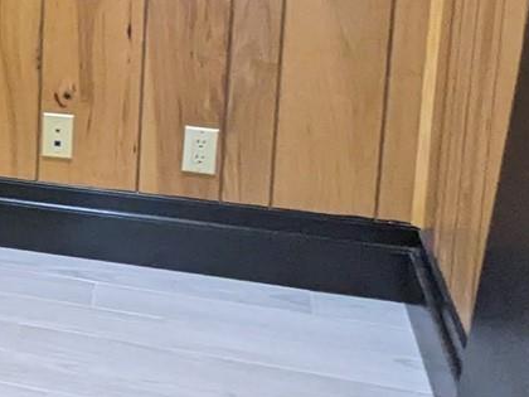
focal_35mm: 78
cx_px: -547
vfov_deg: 18.3
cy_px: -21
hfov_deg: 17.4
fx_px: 1192
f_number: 2.2
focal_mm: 2.22
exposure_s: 1/30
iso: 374
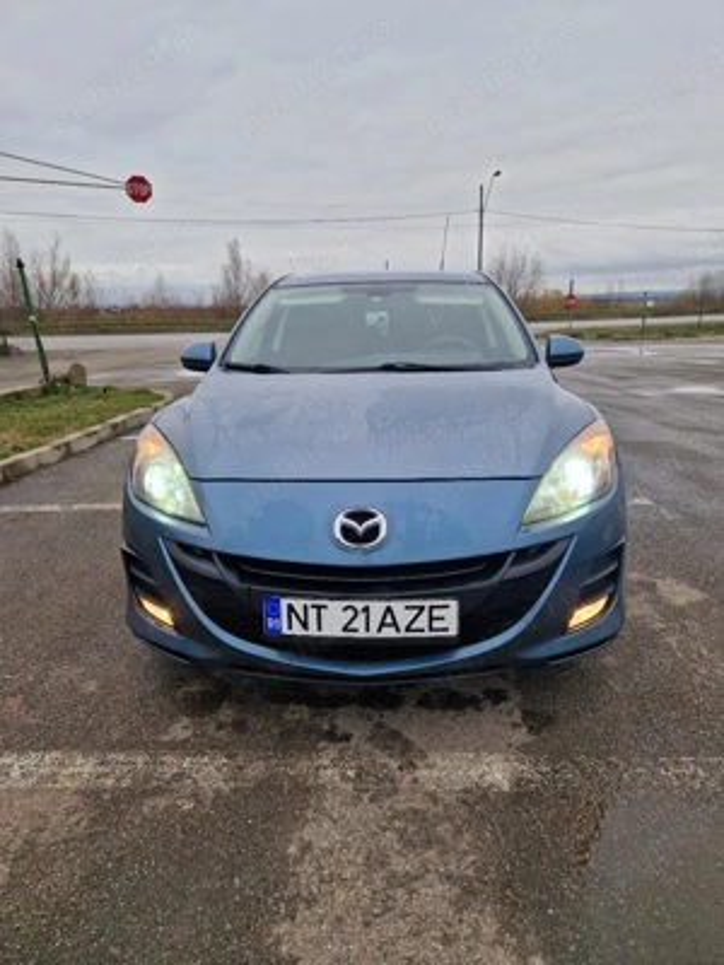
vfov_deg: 73.9
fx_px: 641
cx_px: 362
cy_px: 482
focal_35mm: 23
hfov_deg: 58.9
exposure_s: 1/182
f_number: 1.8
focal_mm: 5.4
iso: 50
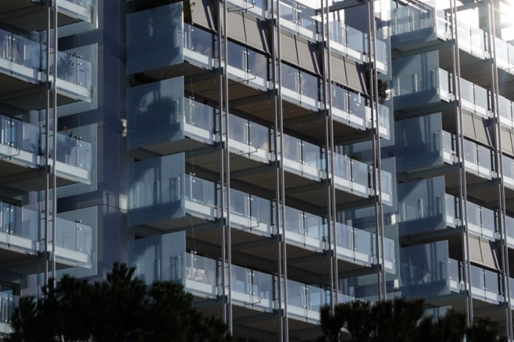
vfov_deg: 9.3
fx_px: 2083
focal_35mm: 146
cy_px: 10
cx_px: 473
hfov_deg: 13.9
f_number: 5
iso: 100
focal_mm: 50
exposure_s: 1/1600
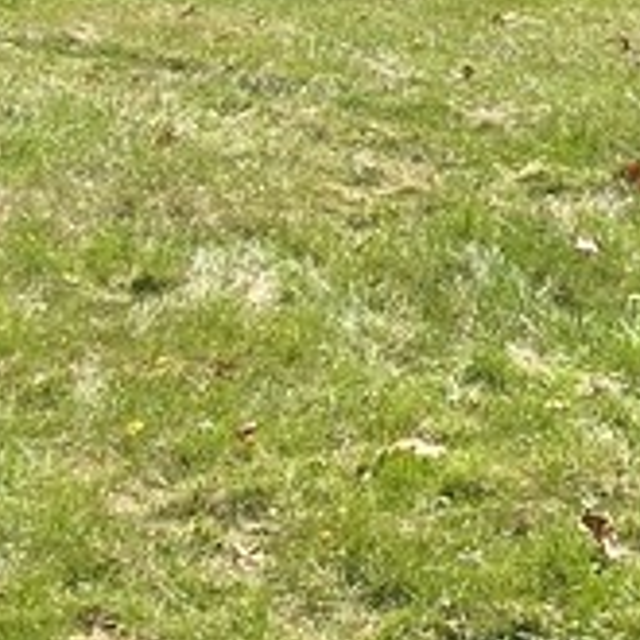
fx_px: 2092
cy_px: -109
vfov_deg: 16.7
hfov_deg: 17.3
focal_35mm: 100
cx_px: 504
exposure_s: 1/1894
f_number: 2.2
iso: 50
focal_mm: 2.2
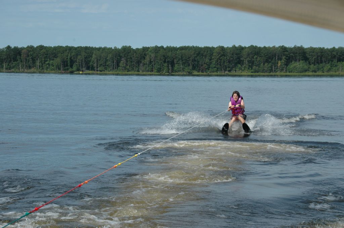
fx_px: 930
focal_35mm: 98
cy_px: 114
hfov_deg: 20.9
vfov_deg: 14.0
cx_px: 172
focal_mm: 65
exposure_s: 1/400
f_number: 10
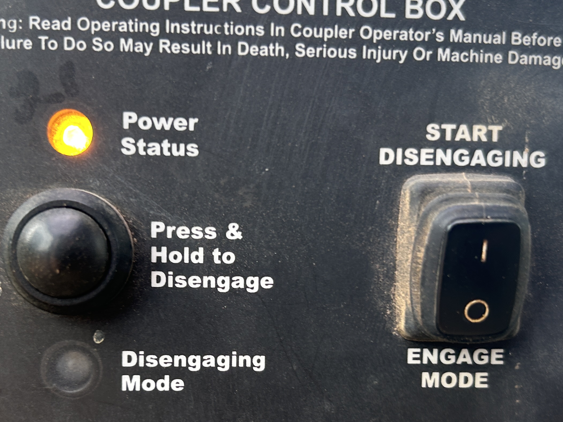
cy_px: 305
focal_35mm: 50
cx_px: 249
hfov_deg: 38.1
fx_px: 813
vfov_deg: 28.8
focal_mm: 5.7
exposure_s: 1/121
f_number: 1.5
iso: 50
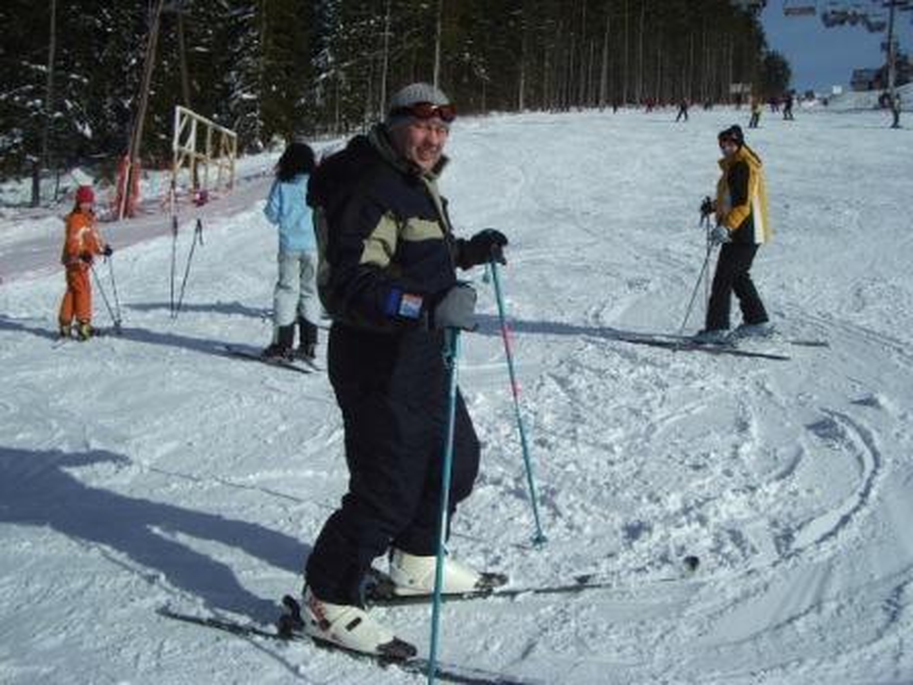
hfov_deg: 52.6
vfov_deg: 40.7
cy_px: 342
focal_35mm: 35
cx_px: 456
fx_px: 923
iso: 50
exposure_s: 1/1000
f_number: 4.3
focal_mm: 5.8
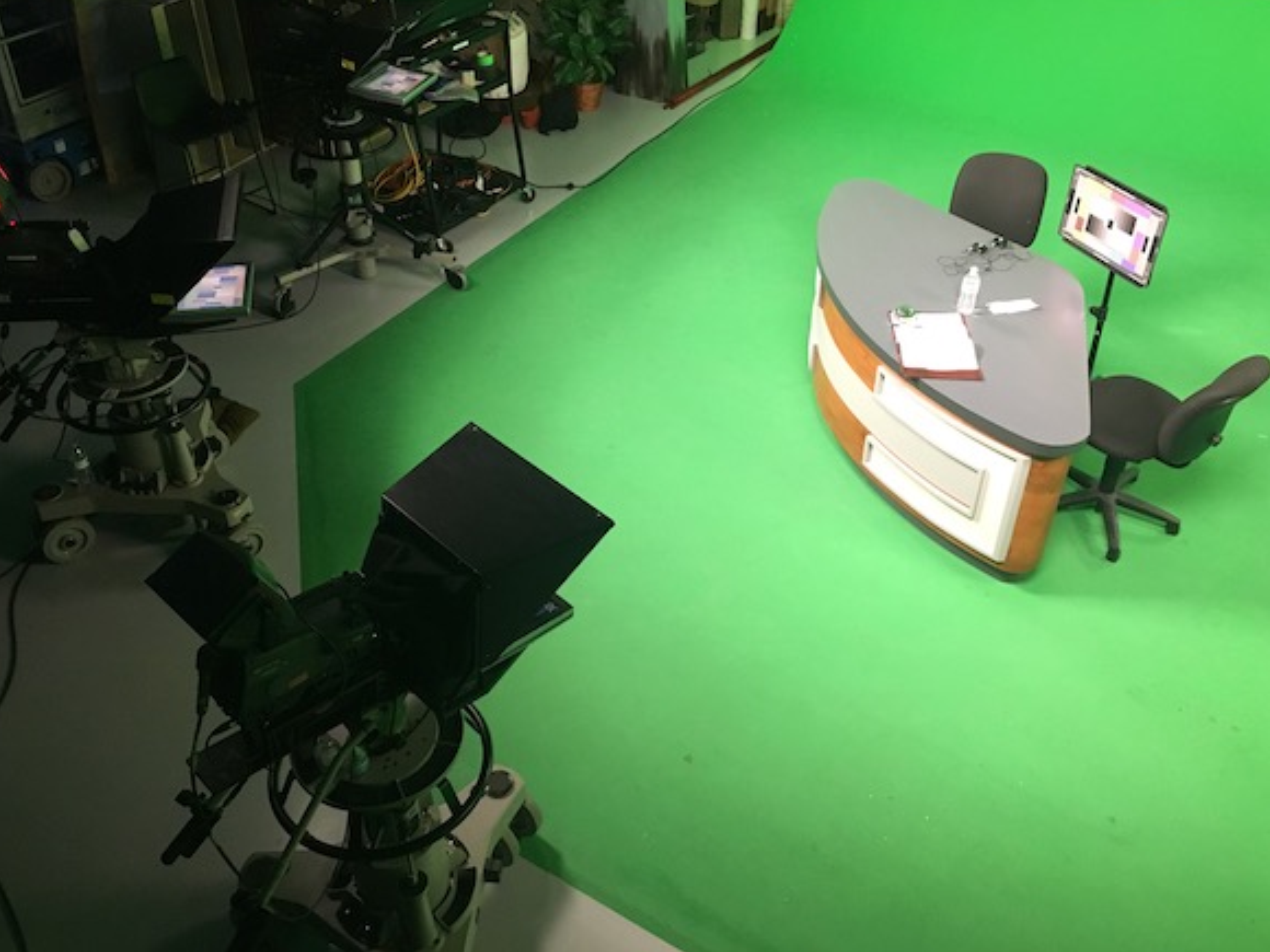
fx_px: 1174
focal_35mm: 32
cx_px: 624
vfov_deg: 44.1
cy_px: 431
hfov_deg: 56.8
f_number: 2.2
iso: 200
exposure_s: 1/30
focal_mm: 4.15
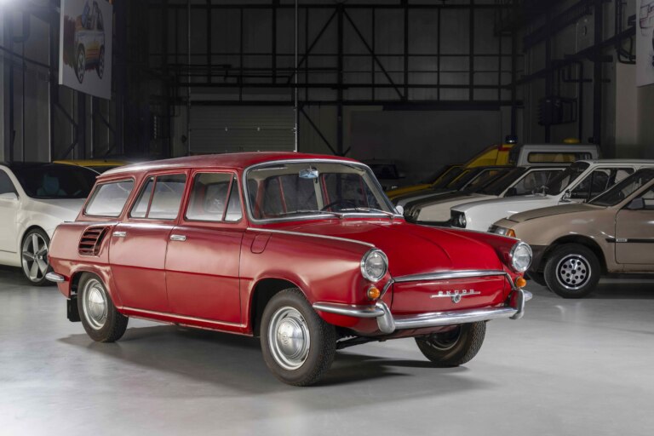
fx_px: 1272
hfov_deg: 28.8
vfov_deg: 19.5
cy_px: 218
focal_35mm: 70
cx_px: 327
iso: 100
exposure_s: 4
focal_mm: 70
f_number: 11
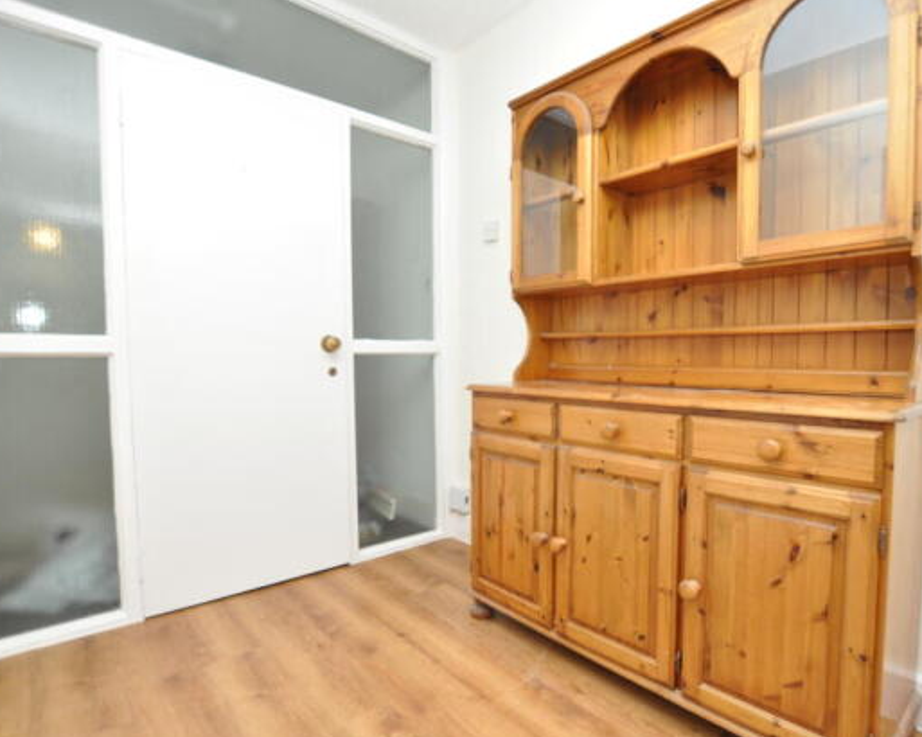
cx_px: 534
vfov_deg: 73.8
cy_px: 377
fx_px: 491
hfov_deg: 85.7
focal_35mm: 18
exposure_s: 1/60
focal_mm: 10
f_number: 4
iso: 800
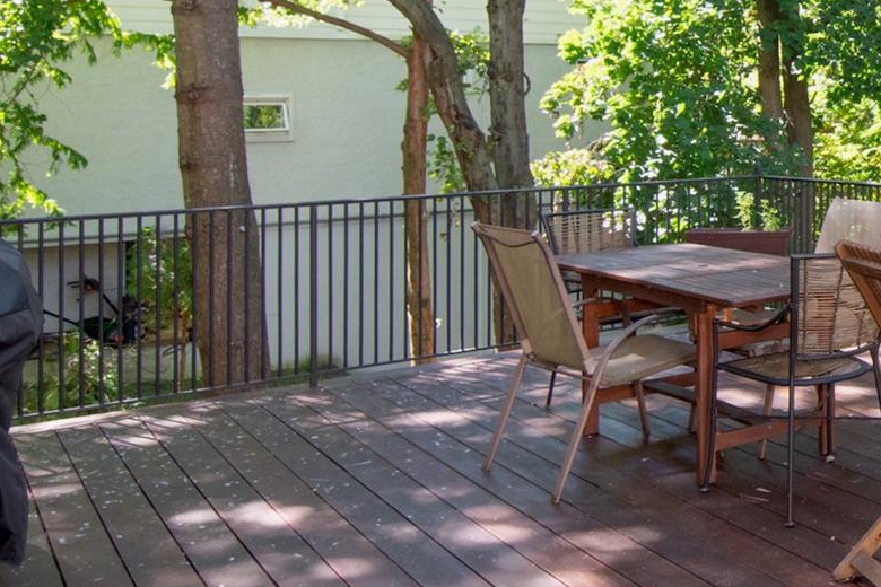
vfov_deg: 30.7
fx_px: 1060
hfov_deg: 36.5
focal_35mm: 43
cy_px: 185
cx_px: 1015
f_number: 10
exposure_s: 1/100
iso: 640
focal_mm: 11
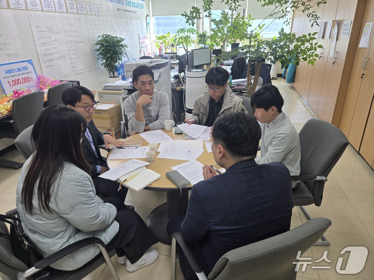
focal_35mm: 23
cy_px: 140
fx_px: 248
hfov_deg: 73.9
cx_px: 187
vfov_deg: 58.9
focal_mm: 5.4
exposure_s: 1/120
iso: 50
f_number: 1.8
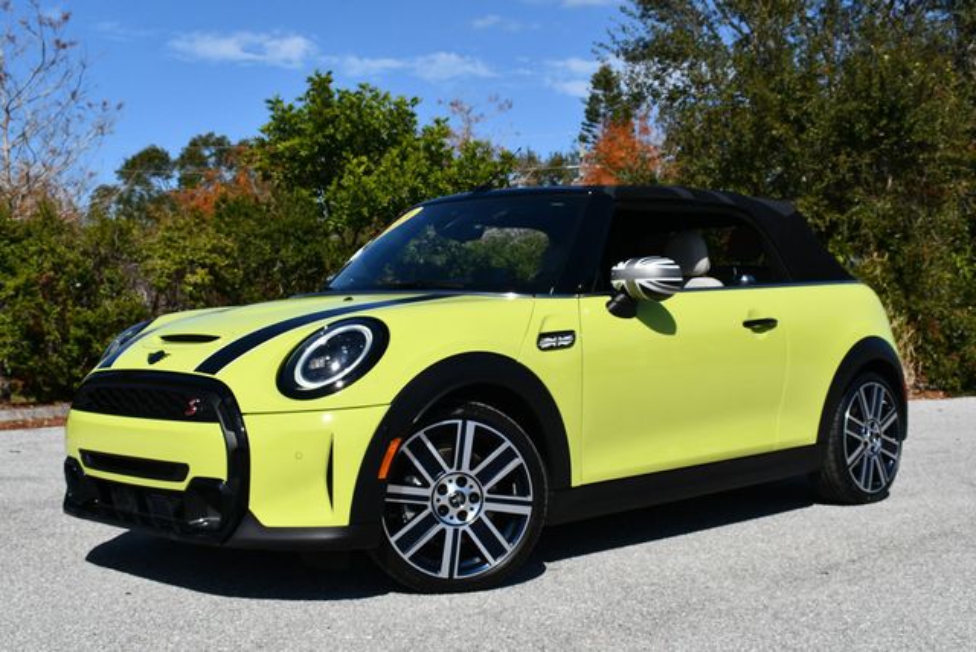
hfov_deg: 41.1
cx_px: 488
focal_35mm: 48
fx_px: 1302
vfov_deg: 28.1
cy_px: 326
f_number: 10
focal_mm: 24
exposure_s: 1/400
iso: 100
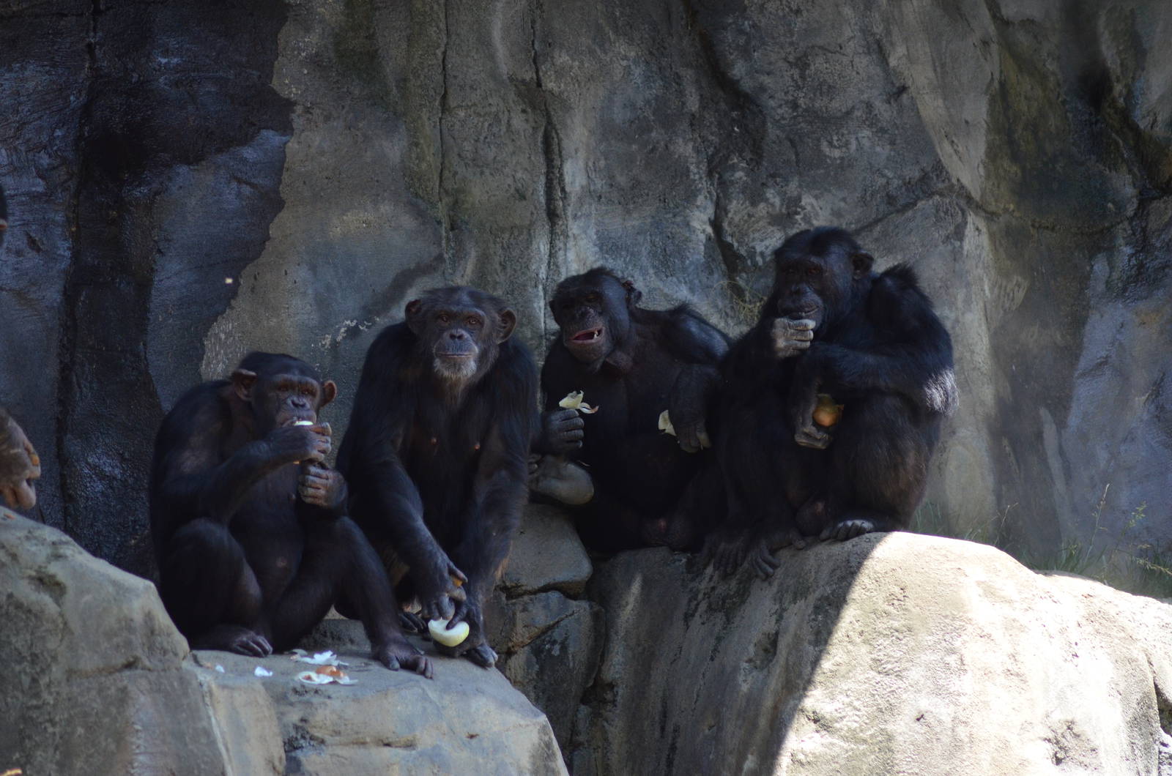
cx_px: 586
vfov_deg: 4.7
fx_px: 9503
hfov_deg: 7.1
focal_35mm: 292
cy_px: 388
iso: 800
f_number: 4.8
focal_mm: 195
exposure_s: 1/800
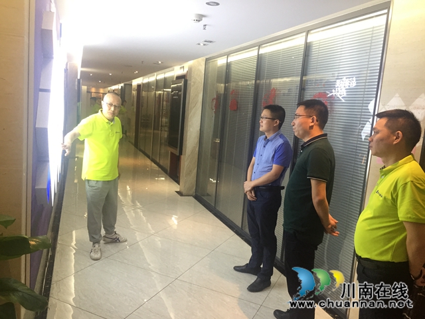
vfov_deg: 48.2
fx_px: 356
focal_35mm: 29
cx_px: 212
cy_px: 160
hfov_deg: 61.7
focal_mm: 4.15
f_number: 2.2
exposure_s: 1/33
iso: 80
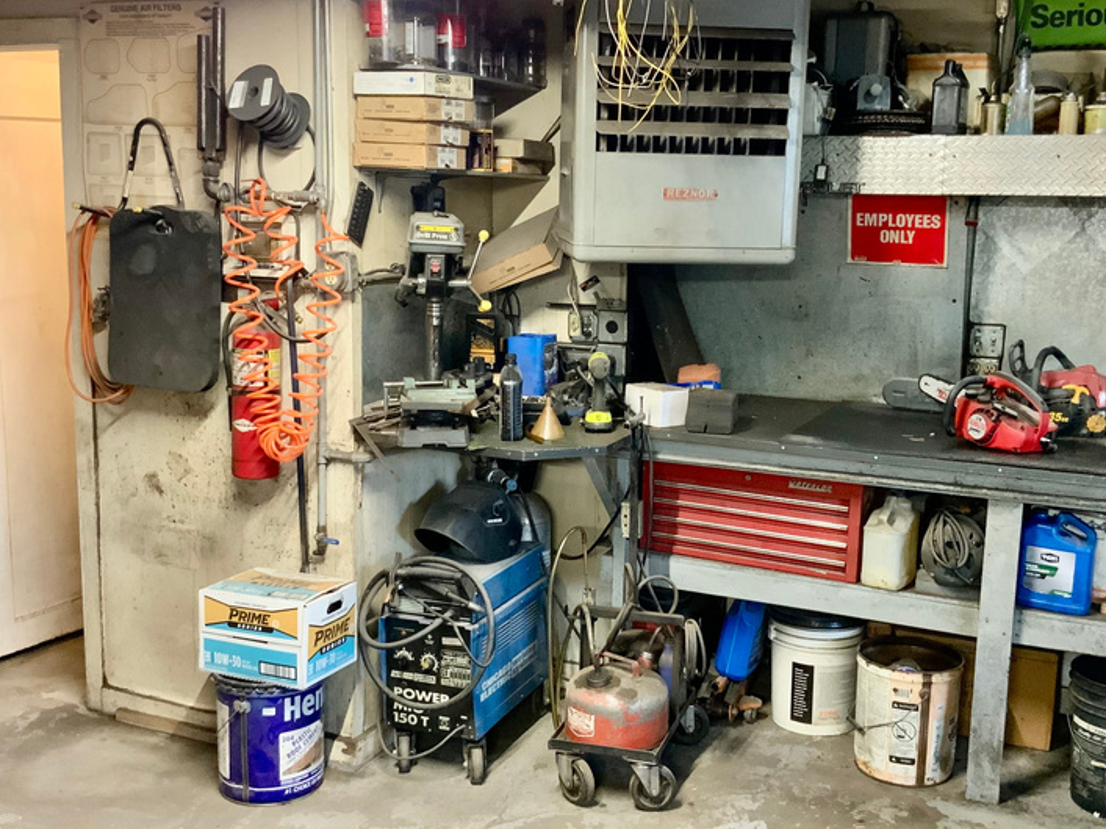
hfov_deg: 44.8
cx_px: 601
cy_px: 411
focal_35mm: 42
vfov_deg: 34.3
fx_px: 1342
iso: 250
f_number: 1.8
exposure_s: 1/60
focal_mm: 3
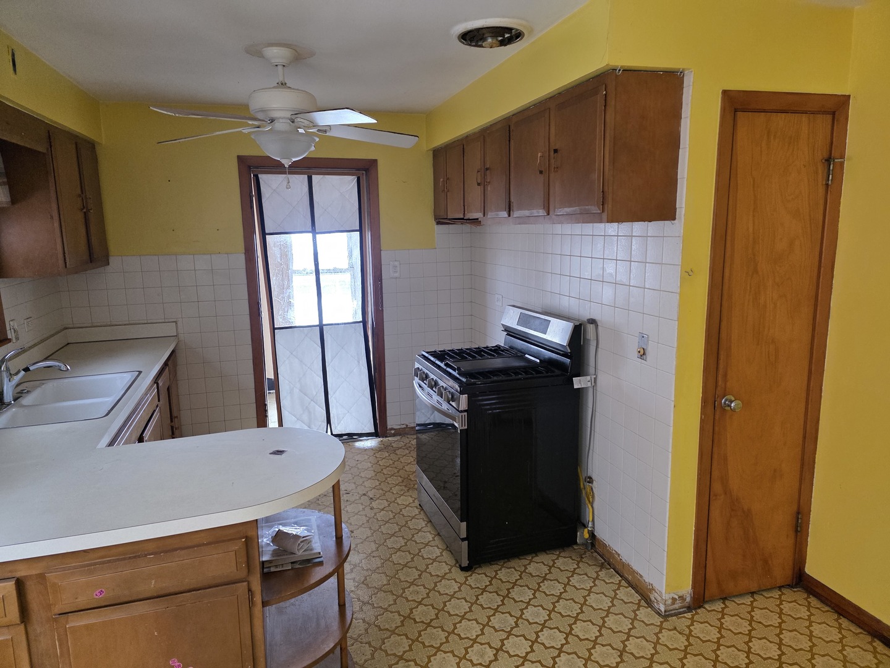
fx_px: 591
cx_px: 445
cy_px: 334
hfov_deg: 73.9
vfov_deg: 58.9
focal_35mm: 23
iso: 320
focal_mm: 6.3
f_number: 1.7
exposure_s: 1/120
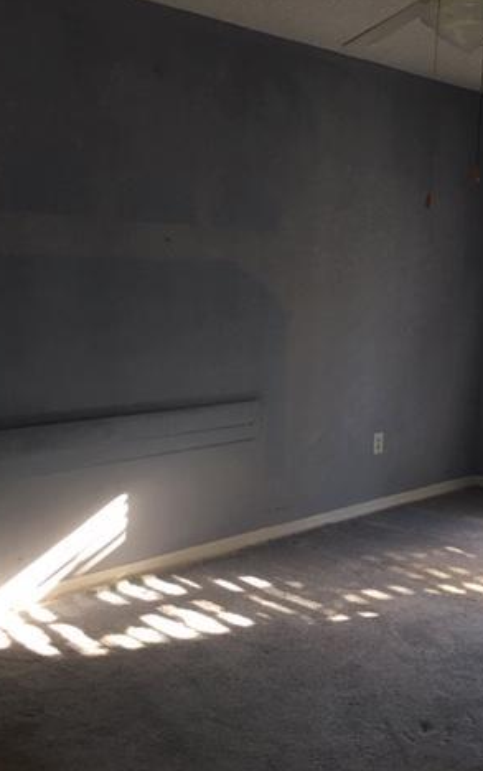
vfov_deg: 47.2
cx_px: 427
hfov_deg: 29.4
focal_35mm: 42
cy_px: 389
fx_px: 883
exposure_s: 1/15
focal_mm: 4.15
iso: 50
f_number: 2.2
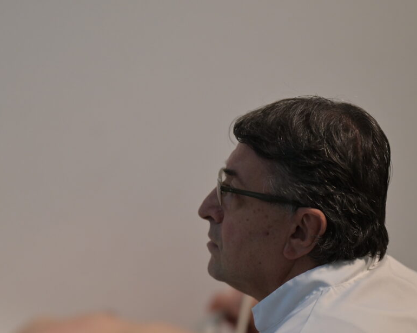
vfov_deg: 9.7
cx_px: 76
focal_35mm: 159
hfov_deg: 12.1
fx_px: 1961
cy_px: 251
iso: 640
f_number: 1.2
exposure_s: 1/320
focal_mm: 85
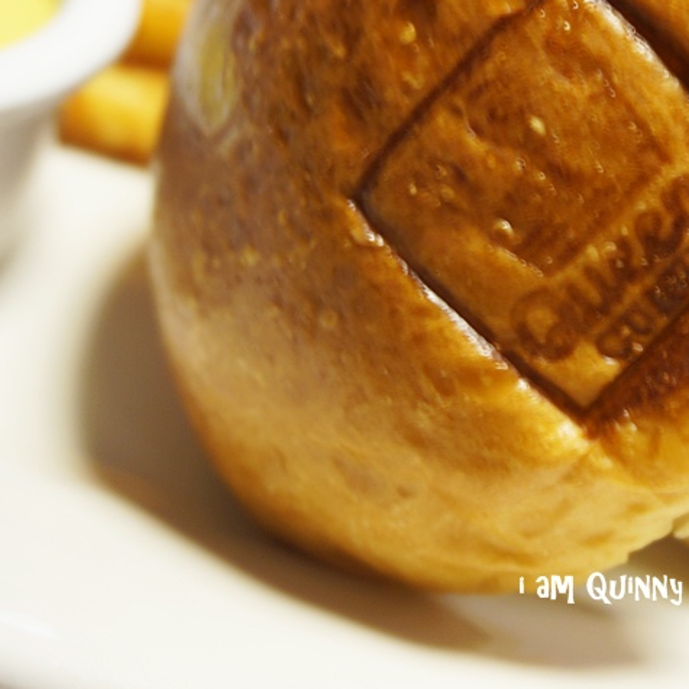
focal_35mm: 74
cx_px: 551
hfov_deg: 23.1
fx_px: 1664
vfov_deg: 23.2
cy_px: 211
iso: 200
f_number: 4.5
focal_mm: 27
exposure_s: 1/3
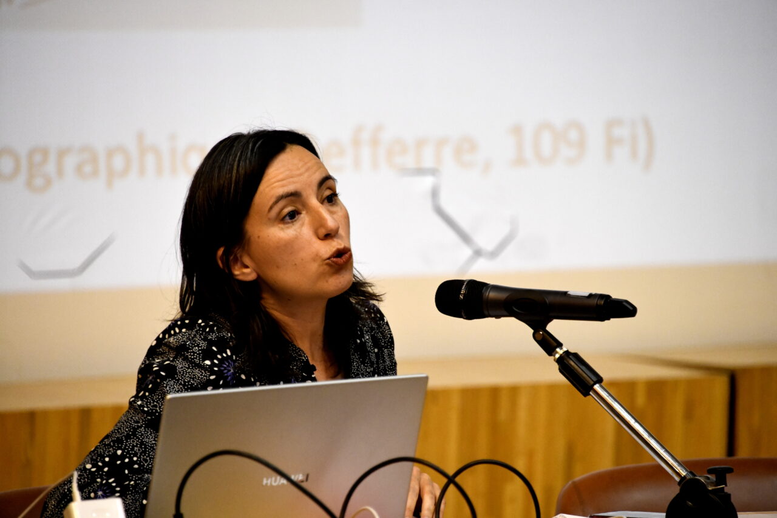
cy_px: 259
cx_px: 388
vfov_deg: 4.6
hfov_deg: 6.9
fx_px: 6474
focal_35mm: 300
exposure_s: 1/80
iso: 8000
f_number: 5.6
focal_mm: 300
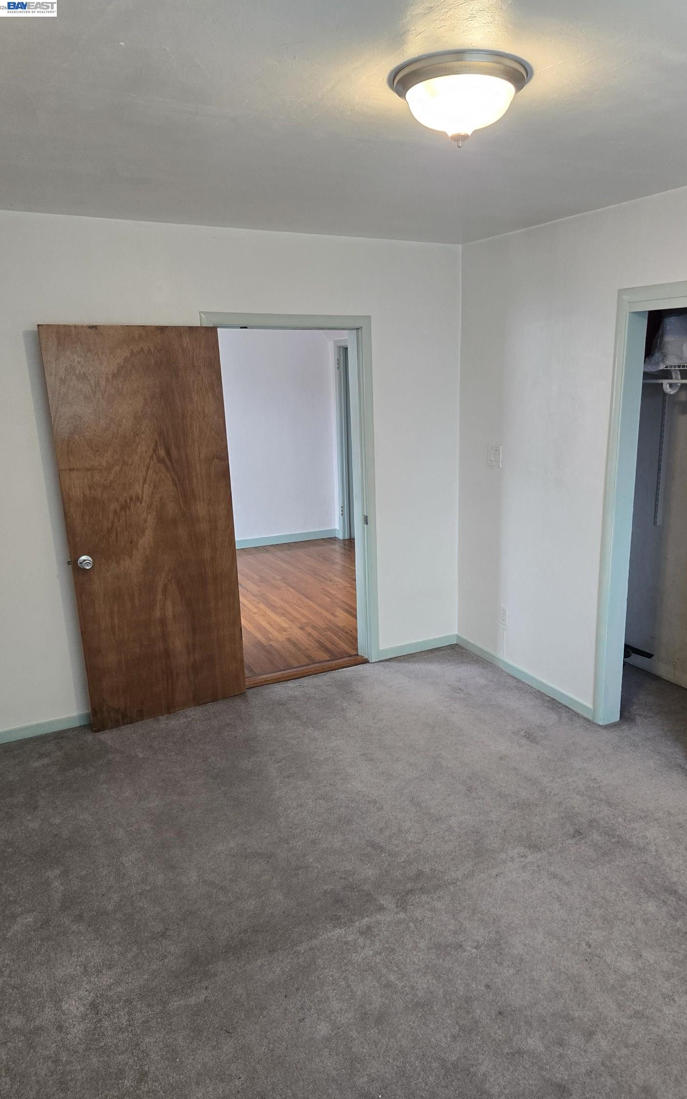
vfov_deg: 72.5
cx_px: 414
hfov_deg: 49.0
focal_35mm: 25
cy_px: 561
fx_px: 749
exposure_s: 1/120
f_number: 1.8
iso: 250
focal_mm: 5.4
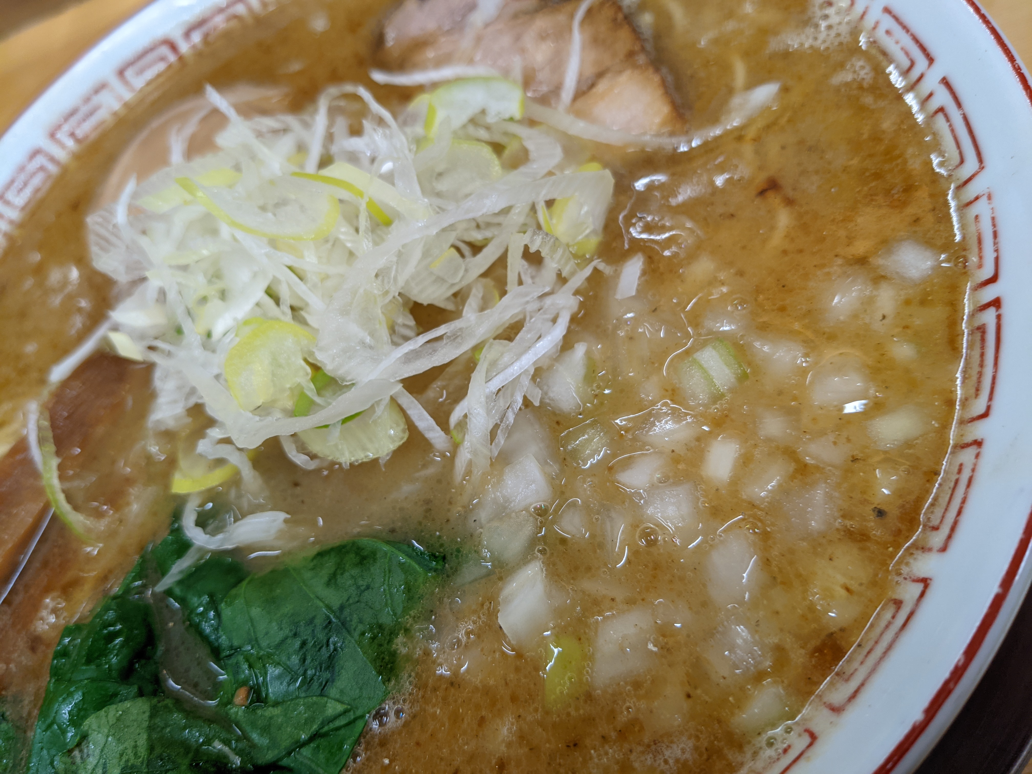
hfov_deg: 65.3
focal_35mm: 27
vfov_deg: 51.4
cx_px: 516
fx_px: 805
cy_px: 387
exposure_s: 1/33.3
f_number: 1.73
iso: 65
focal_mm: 4.38
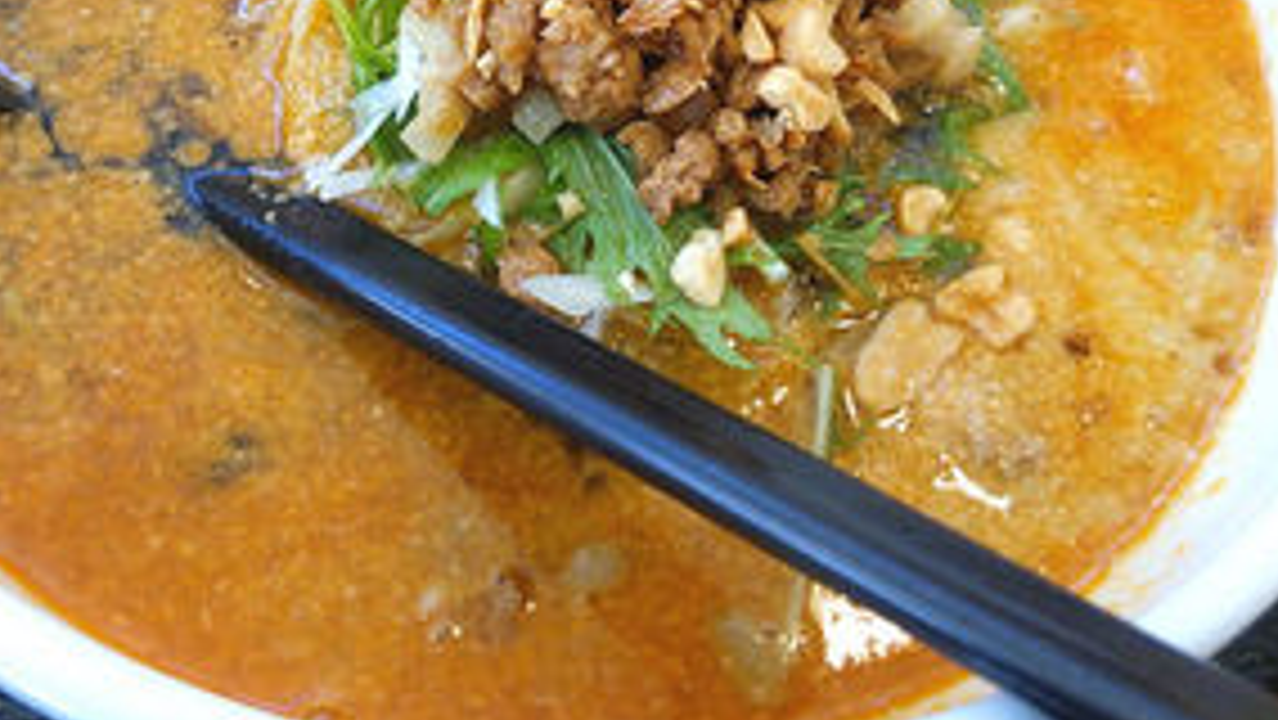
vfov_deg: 25.4
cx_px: 536
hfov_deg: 44.4
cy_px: 108
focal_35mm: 46
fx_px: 1559
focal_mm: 4.06
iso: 64
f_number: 1.94
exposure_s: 1/59
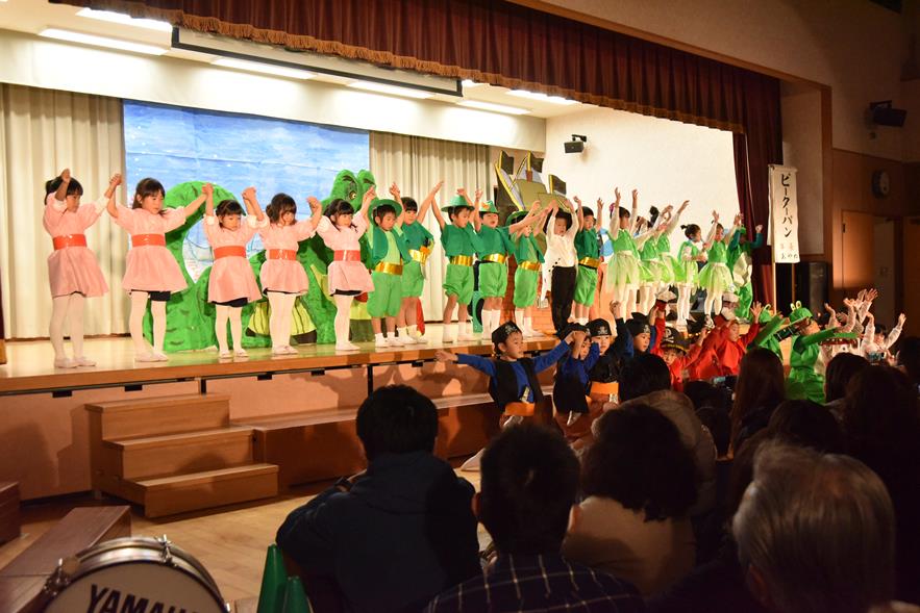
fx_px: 971
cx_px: 460
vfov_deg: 35.1
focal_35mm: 38
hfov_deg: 50.7
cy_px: 306
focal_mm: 38
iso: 6400
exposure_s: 1/250
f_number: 8
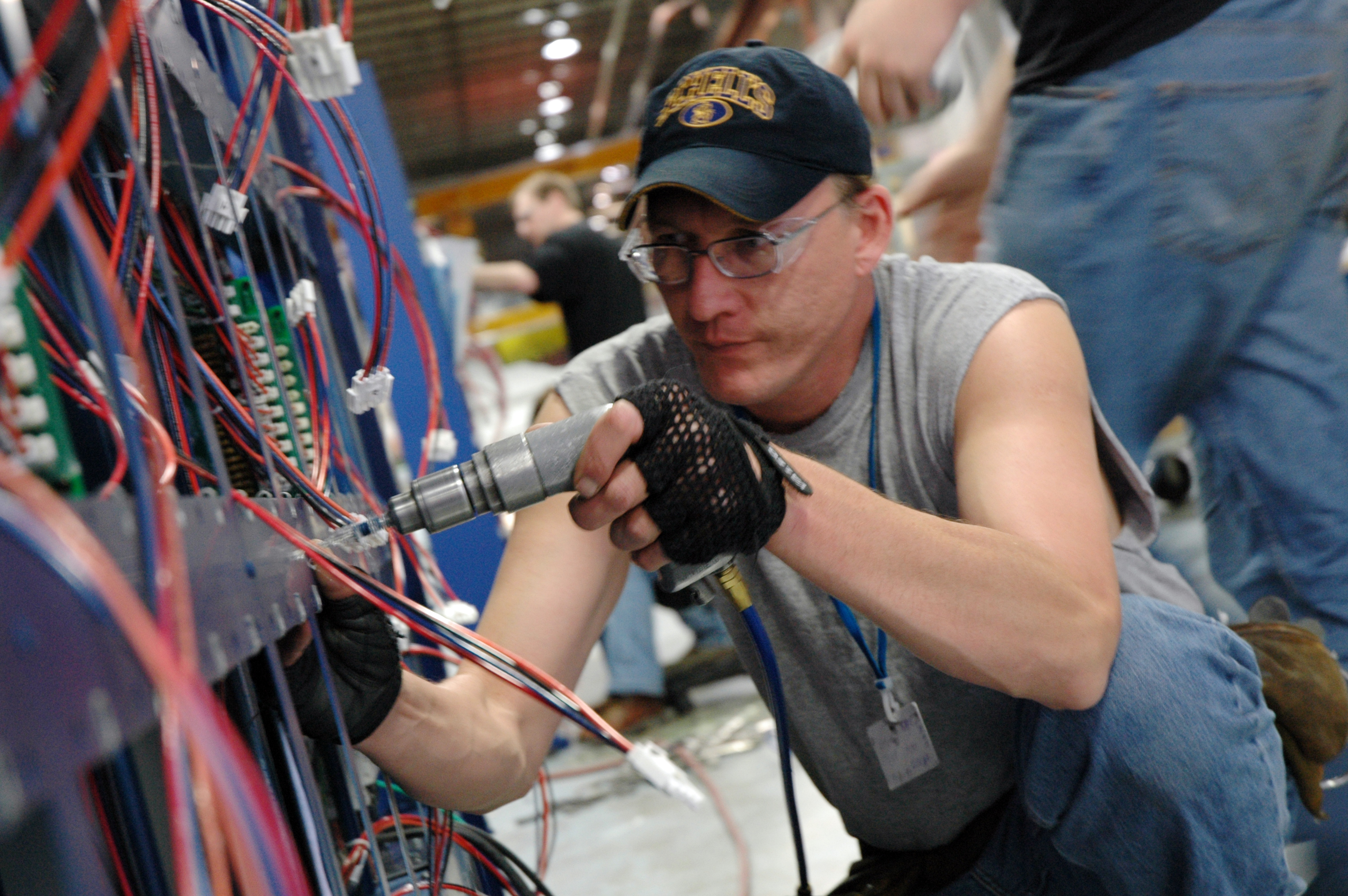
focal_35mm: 82
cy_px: 448
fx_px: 3086
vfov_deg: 16.5
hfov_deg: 24.6
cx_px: 674
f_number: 4.5
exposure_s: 1/15
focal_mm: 55
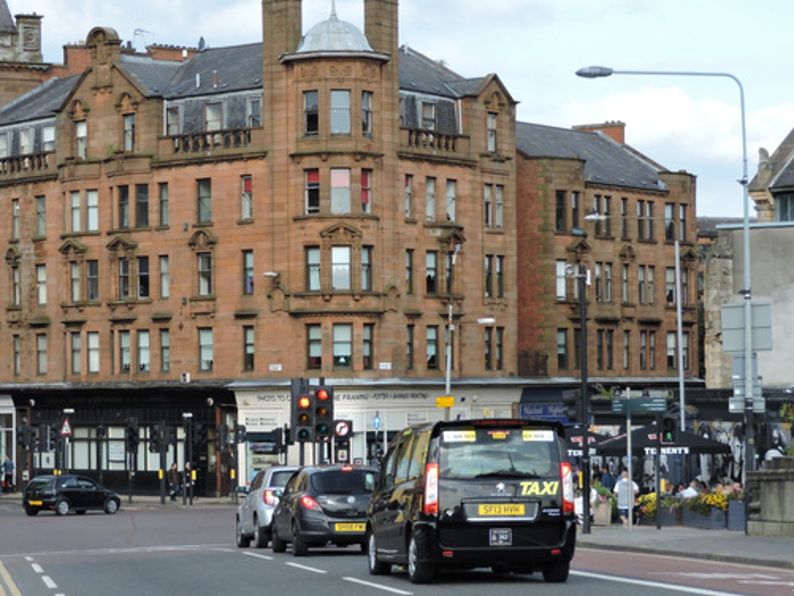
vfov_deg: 12.9
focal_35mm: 115
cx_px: 306
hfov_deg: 17.1
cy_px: 298
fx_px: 2638
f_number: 4.1
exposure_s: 1/1250
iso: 400
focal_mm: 16.1
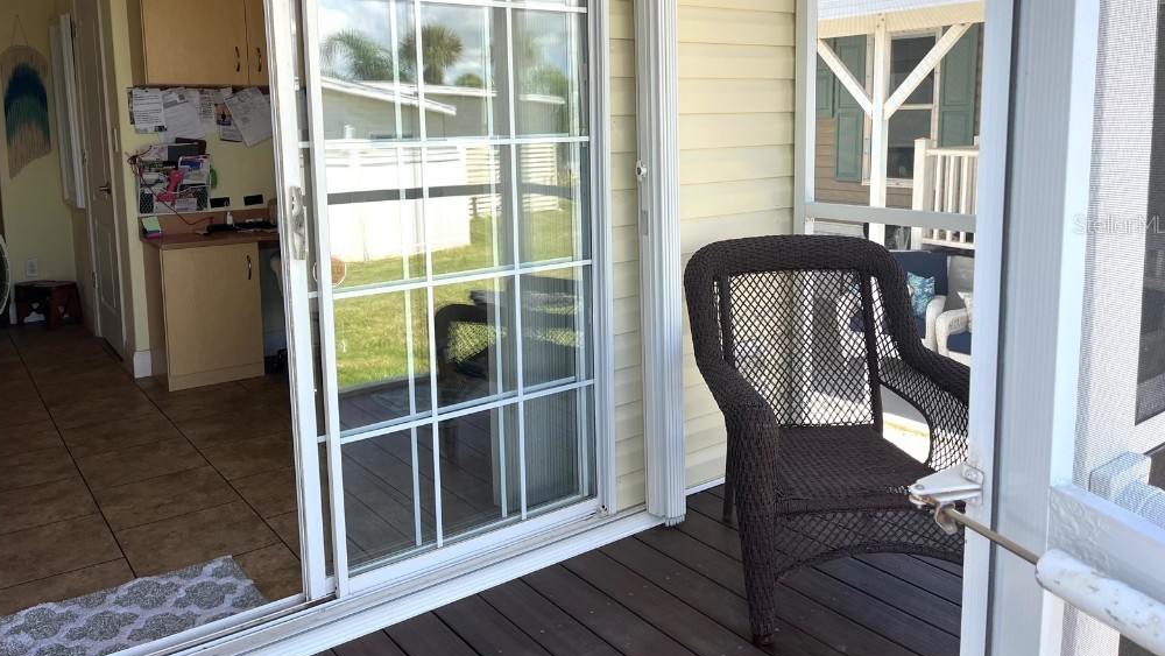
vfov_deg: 39.8
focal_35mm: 29
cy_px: 224
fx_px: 896
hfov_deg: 66.1
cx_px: 587
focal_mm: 5.1
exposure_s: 1/705
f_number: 1.6
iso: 50
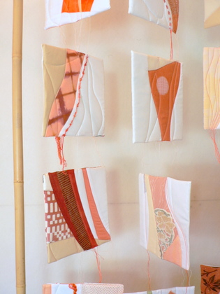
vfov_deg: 51.4
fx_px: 305
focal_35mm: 36
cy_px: 147
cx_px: 110
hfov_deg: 39.7
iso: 80
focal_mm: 6
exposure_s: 1/25
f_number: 2.8
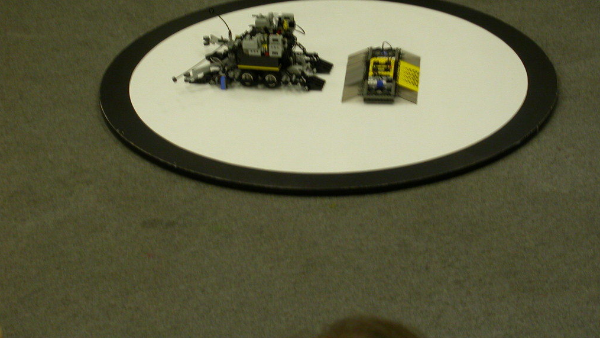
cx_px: 300
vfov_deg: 9.9
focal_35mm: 122
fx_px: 1941
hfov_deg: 17.6
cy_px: 120
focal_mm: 23.1
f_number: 4.2
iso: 100
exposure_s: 1/12.7
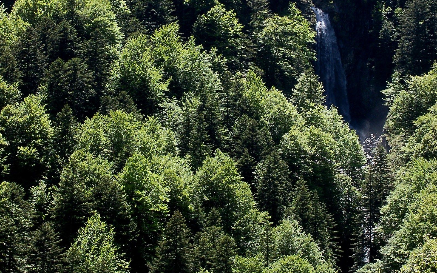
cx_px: 218
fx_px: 1096
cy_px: 58
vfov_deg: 14.1
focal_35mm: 92
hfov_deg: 22.6
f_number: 11
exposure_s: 1/200
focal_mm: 40
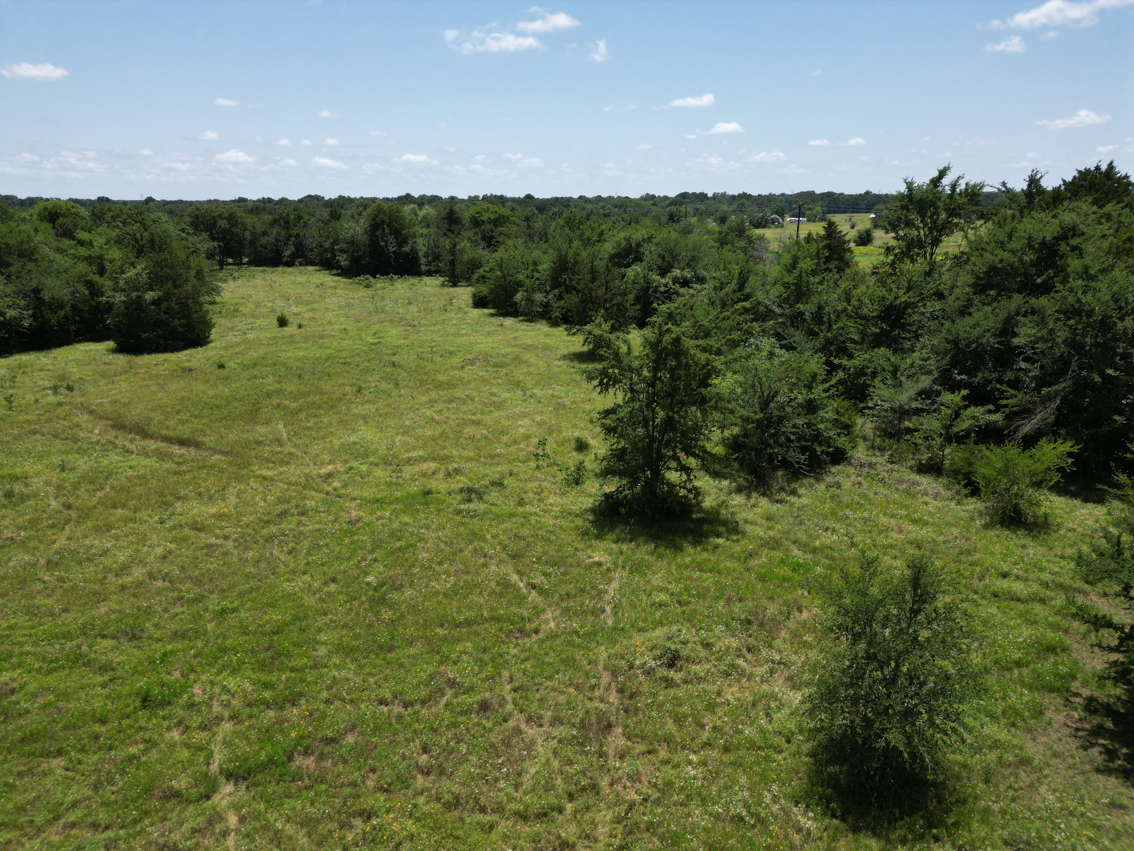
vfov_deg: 56.8
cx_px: 567
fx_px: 786
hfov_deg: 71.6
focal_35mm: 24
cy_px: 426
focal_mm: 6.72
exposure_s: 1/2500
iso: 110
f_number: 1.7
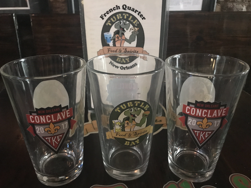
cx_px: 125
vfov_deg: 48.2
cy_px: 91
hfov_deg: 61.7
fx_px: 210
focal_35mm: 29
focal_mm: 3.99
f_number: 1.8
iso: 200
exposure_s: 1/4
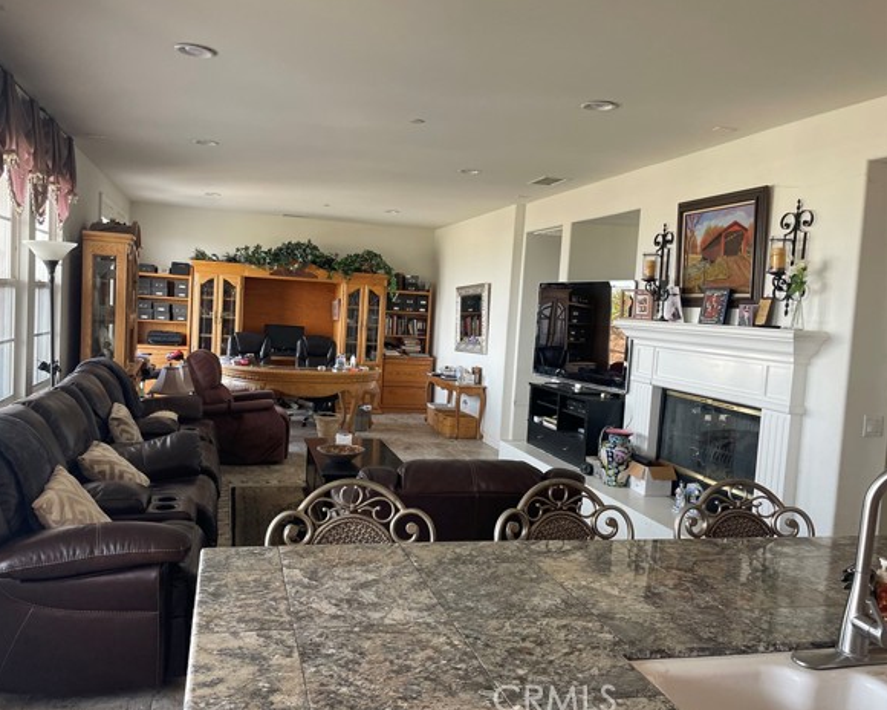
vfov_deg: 51.5
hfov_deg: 62.1
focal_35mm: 28
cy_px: 353
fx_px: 735
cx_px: 407
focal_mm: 4.2
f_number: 1.6
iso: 125
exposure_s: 1/117
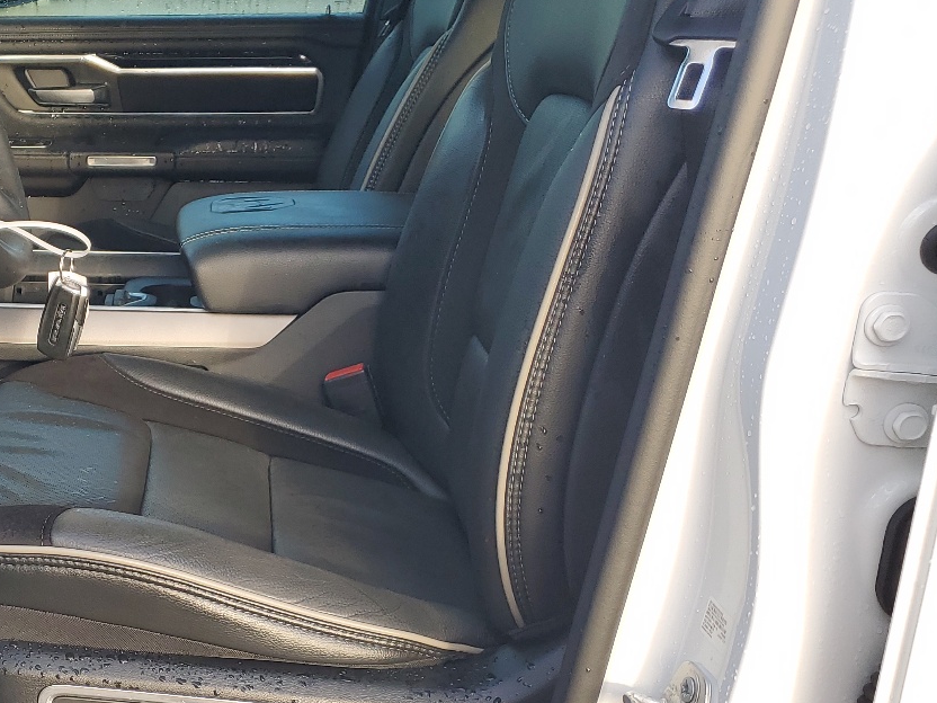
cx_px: 57
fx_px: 1353
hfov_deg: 35.4
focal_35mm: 50
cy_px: 444
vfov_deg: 29.0
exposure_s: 1/217
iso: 50
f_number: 1.5
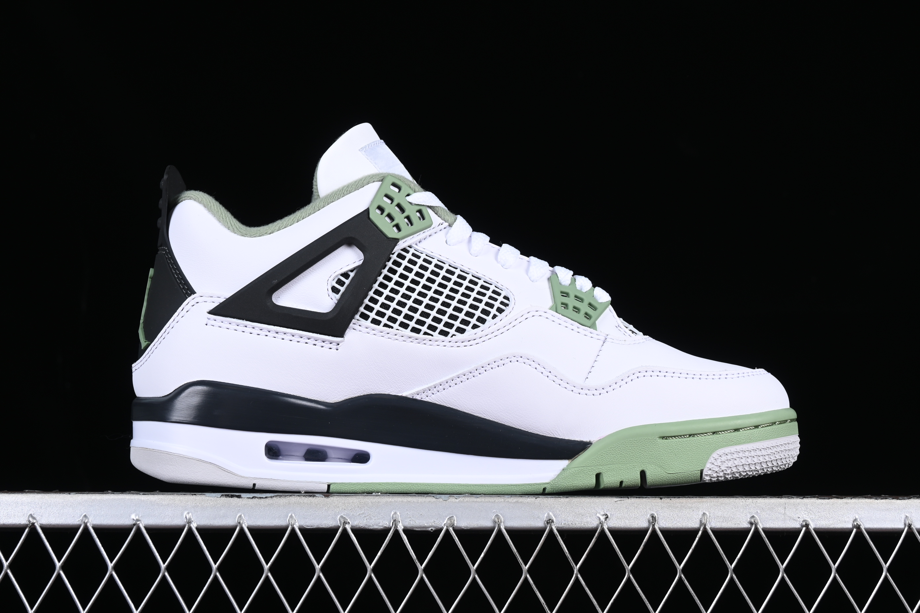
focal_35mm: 72
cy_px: 306
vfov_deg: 18.9
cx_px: 460
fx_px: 1840
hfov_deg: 28.1
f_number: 8
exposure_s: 1/125
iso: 160
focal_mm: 48
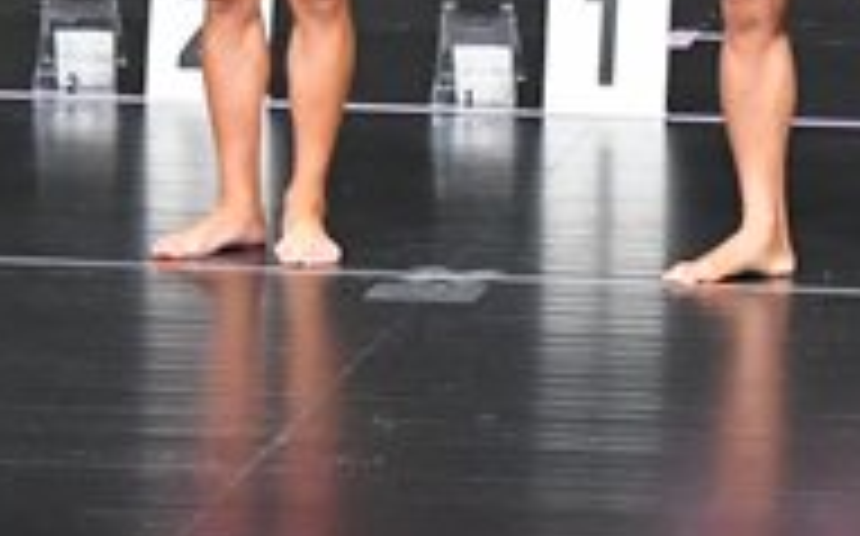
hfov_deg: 2.8
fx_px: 17727
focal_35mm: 757
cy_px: -297
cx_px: 786
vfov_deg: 1.7
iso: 5000
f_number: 5.6
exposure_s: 1/400
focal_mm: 122
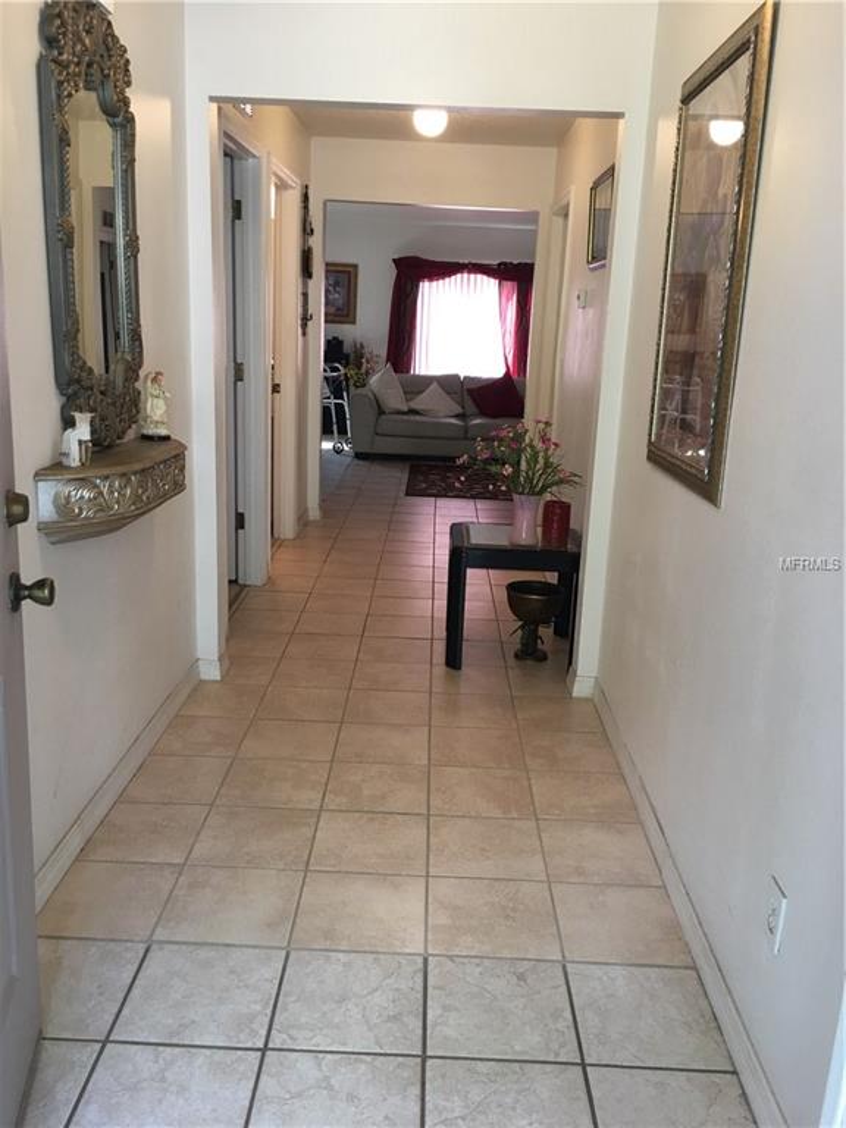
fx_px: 945
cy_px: 564
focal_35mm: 29
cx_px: 423
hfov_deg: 48.2
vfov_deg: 61.7
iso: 40
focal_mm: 4.15
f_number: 2.2
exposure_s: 1/15
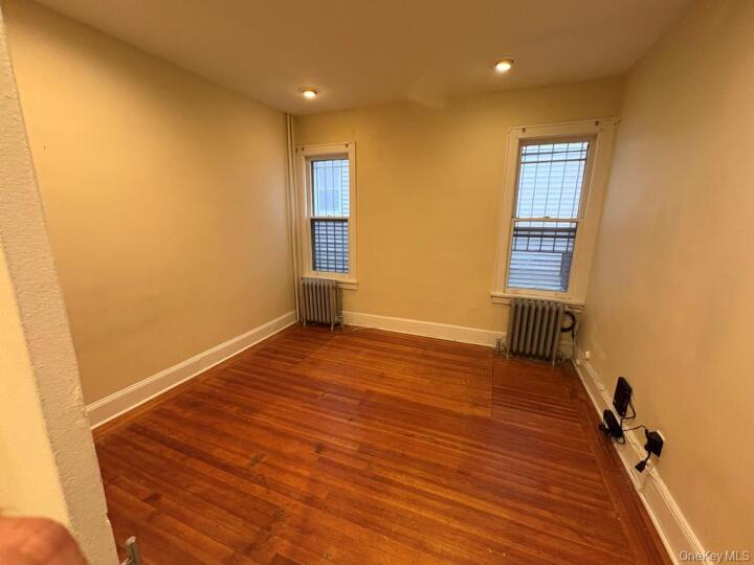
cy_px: 282
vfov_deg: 85.7
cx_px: 377
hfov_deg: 102.1
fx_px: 305
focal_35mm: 14
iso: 400
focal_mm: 2.22
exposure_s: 1/59
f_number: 2.2
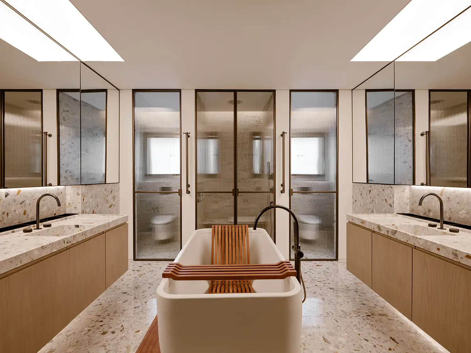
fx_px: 245
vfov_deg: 71.6
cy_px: 176
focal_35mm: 18
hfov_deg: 87.8
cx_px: 236
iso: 400
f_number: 9
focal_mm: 22.4
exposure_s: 1/2
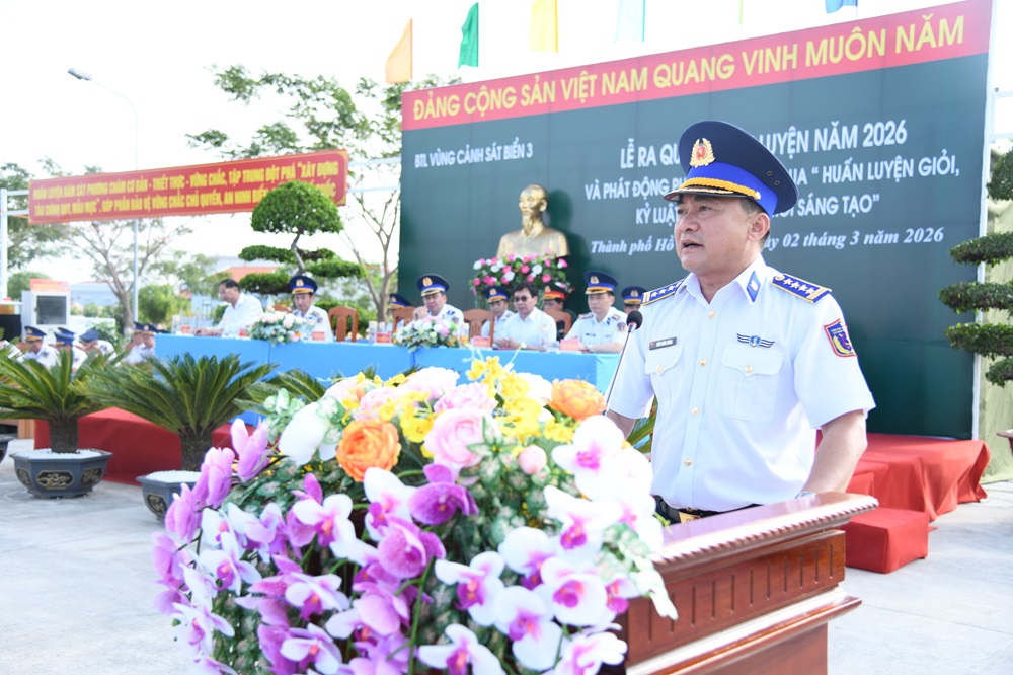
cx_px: 506
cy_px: 338
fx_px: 1069
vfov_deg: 35.0
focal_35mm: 38
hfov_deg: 50.7
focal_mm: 38
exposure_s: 1/125
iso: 64
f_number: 4
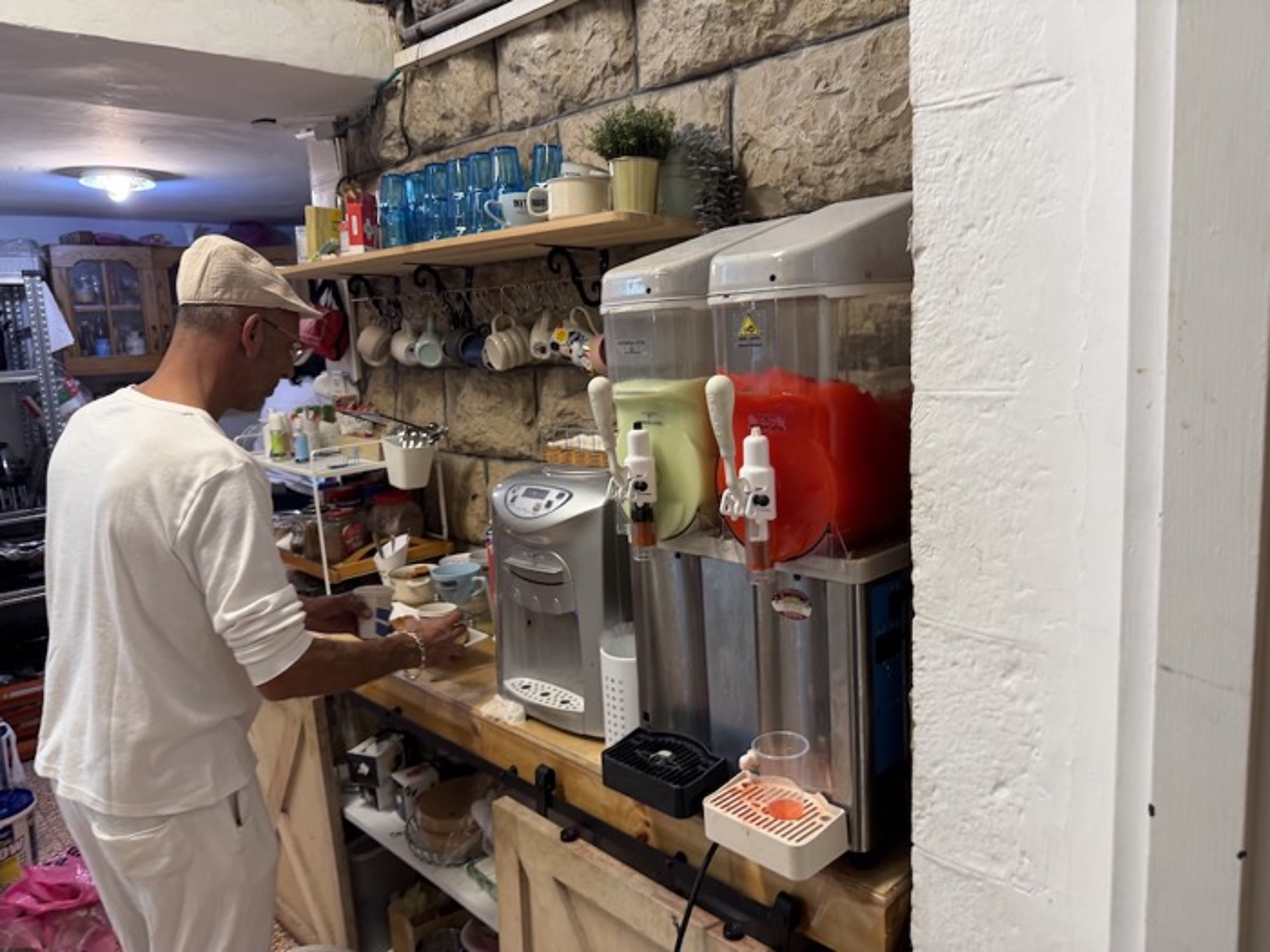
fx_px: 881
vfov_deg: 56.8
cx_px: 635
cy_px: 476
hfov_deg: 71.6
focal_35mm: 24
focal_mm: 6.76
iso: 125
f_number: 1.78
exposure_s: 1/50
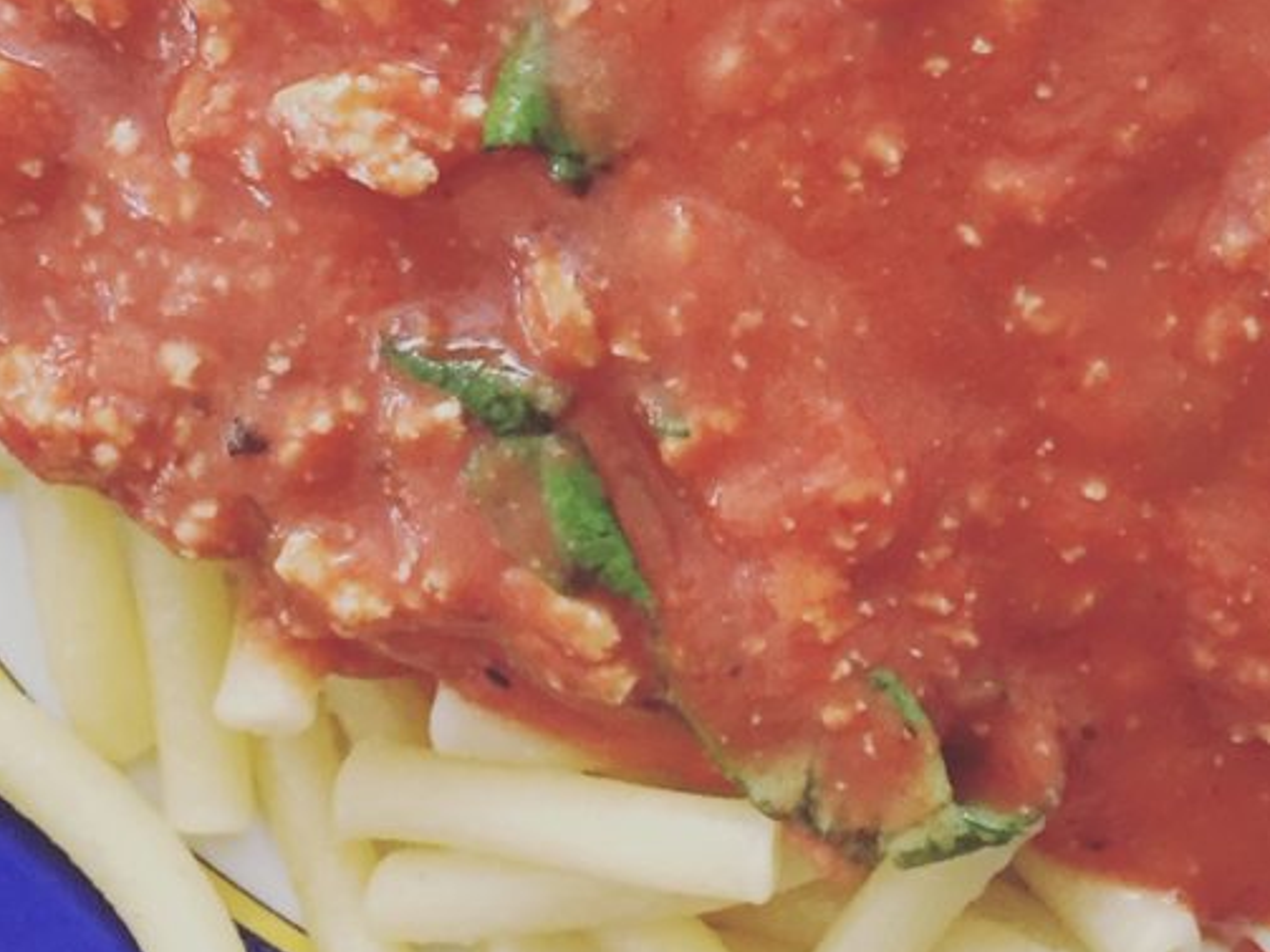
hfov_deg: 32.2
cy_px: -8
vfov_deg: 23.7
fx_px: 2164
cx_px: 924
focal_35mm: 59
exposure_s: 1/20
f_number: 2.2
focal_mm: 4.15
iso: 250
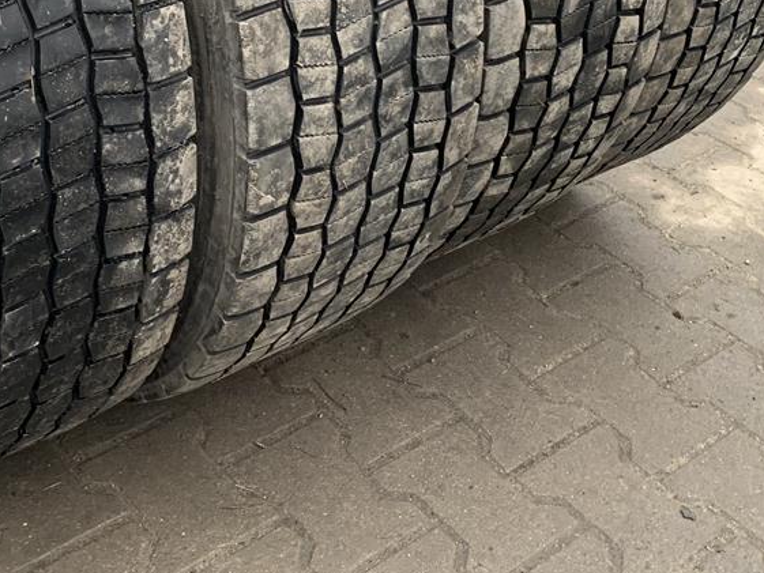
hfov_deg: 34.0
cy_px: 2
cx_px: 253
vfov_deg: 24.9
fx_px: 1236
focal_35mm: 56
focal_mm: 4.25
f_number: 1.8
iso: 200
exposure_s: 1/60
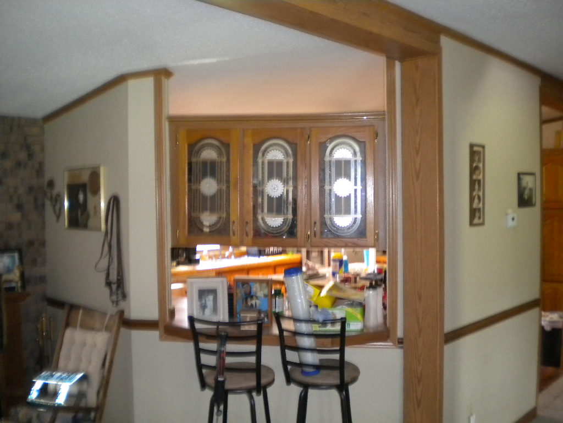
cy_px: 212
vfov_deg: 40.7
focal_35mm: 35
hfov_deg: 52.6
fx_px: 569
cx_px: 282
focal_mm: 6.3
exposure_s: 1/30
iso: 400
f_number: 3.1
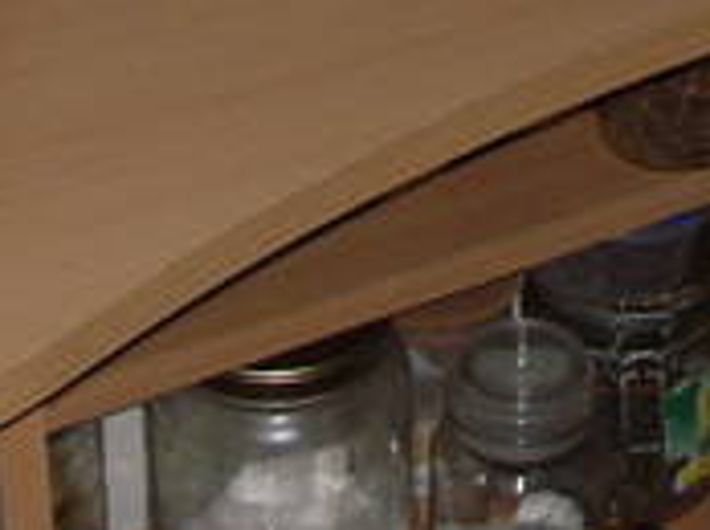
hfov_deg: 11.7
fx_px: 3441
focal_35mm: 168
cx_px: 694
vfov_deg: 8.4
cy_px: -461
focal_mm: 6.2
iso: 80
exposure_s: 1/40
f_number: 2.8
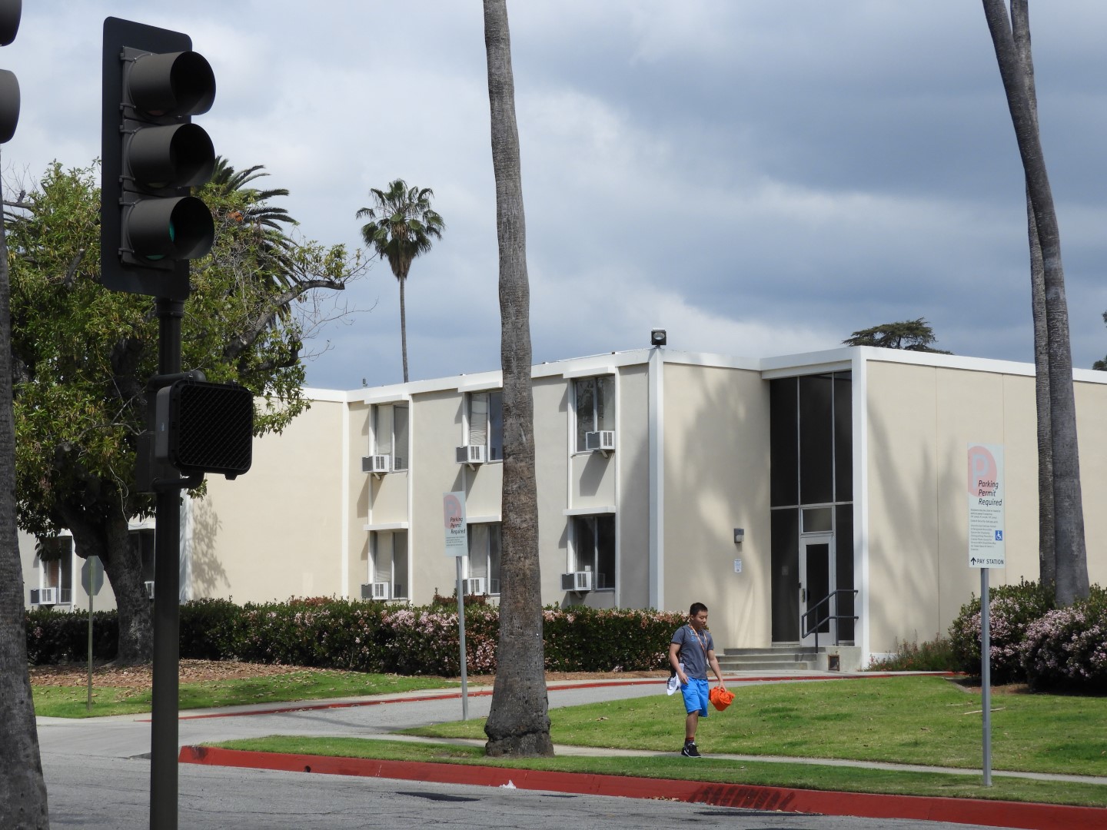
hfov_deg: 20.7
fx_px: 3038
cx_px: 554
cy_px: 415
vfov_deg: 15.6
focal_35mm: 95
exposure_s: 1/800
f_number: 4.8
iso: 100
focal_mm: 17
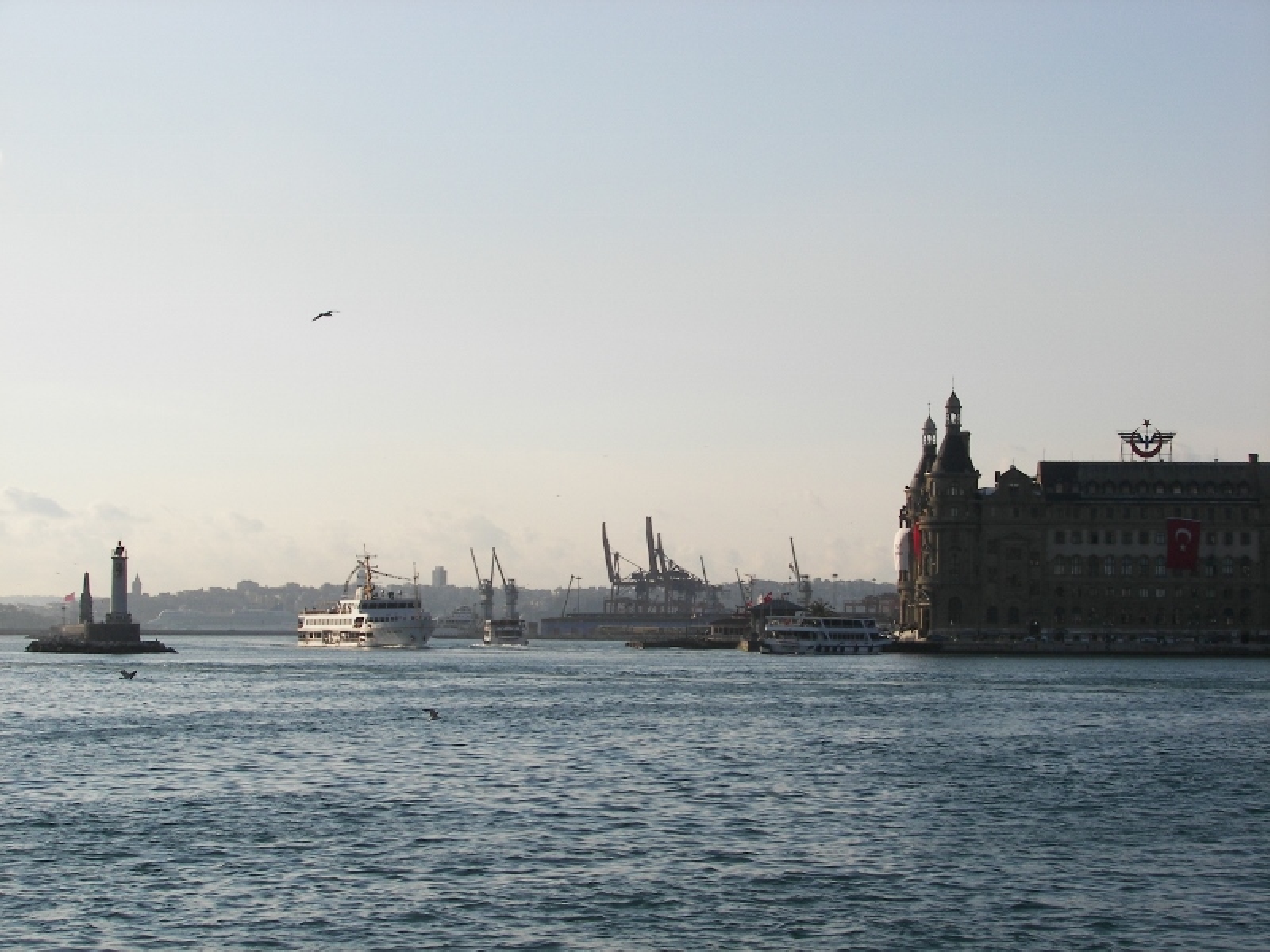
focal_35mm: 81
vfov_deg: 18.2
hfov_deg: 24.1
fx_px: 2972
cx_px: 635
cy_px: 476
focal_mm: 13.4
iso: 50
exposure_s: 1/500
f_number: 4
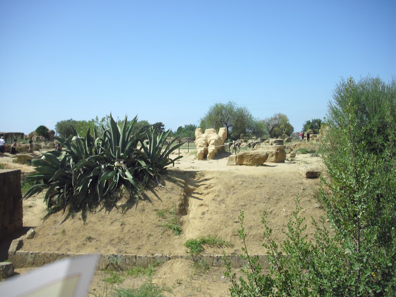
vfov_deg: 37.7
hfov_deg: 49.0
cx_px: 198
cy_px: 148
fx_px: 435
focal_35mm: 38
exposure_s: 1/250
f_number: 8
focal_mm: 6.2
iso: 100
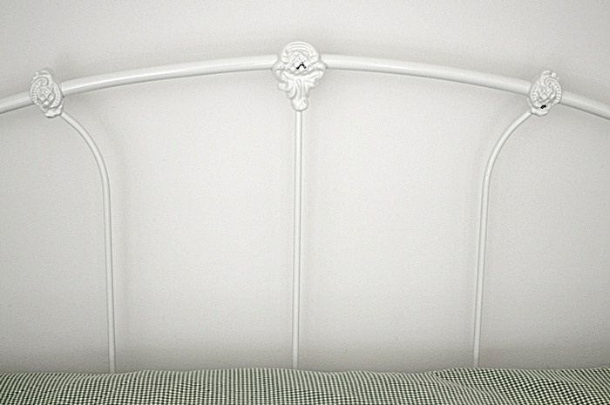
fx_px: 1219
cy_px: 202
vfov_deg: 18.9
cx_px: 305
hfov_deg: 28.1
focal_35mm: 72
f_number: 5.3
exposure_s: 1/40
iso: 400
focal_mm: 48
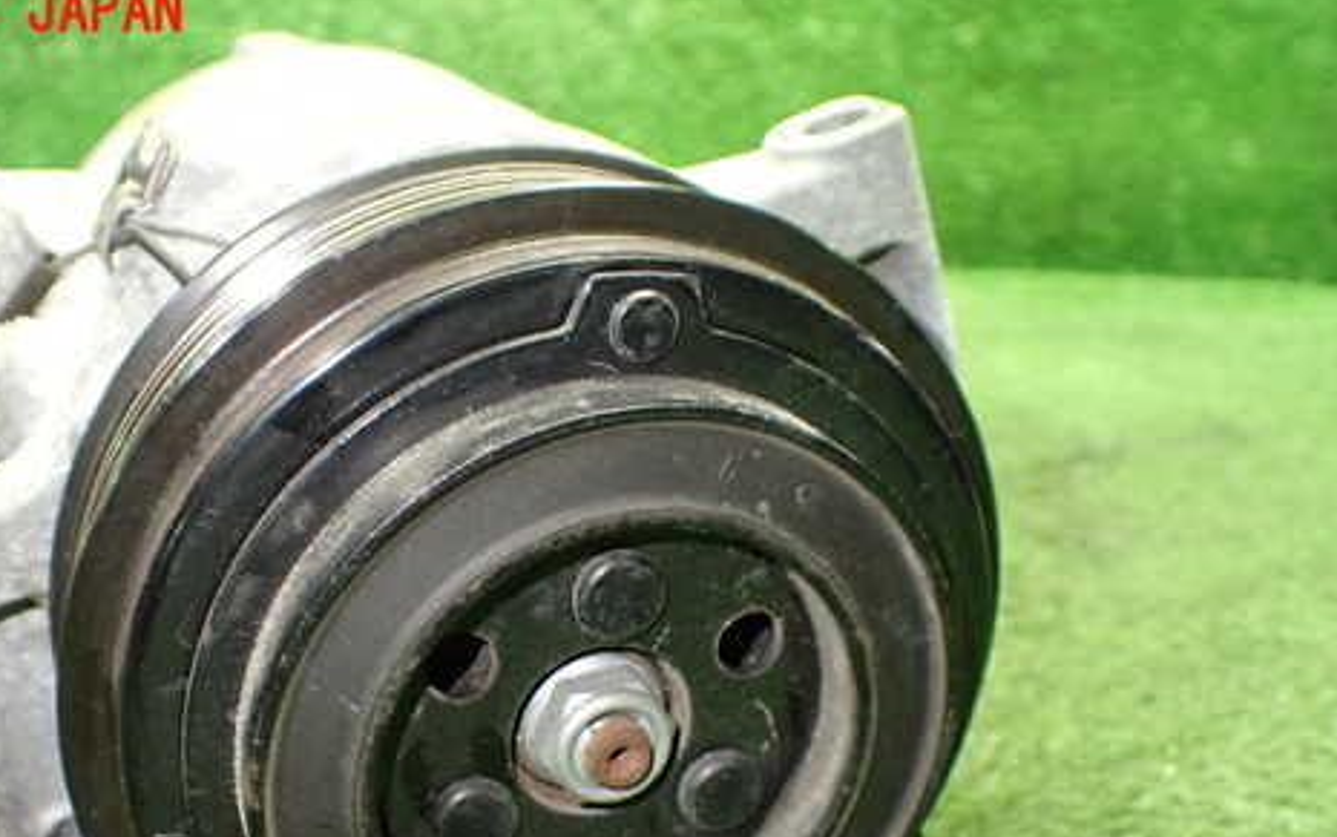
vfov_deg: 30.8
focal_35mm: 41
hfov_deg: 47.9
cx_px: 523
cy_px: 624
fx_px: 1494
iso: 800
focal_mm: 5.4
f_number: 2.3
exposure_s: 1/60
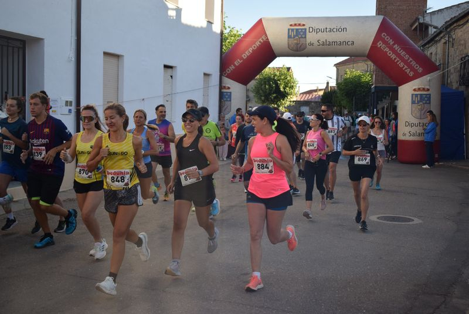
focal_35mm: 45
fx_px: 587
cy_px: 157
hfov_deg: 43.6
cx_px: 234
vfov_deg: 29.9
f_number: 4.2
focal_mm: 30
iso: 450
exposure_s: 1/1000
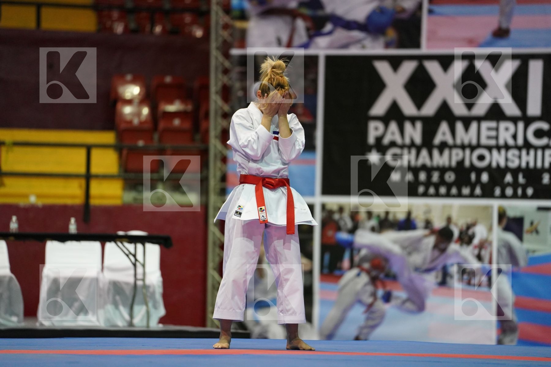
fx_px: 3061
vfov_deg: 6.9
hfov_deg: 10.3
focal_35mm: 200
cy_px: 184
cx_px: 276
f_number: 2.8
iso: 3200
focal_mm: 200
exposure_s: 1/320
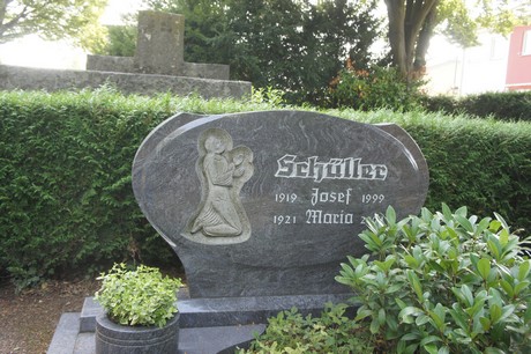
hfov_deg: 57.3
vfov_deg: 39.9
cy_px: 177
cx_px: 266
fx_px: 486
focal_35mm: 33
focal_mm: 22
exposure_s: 1/100
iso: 400
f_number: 4.5
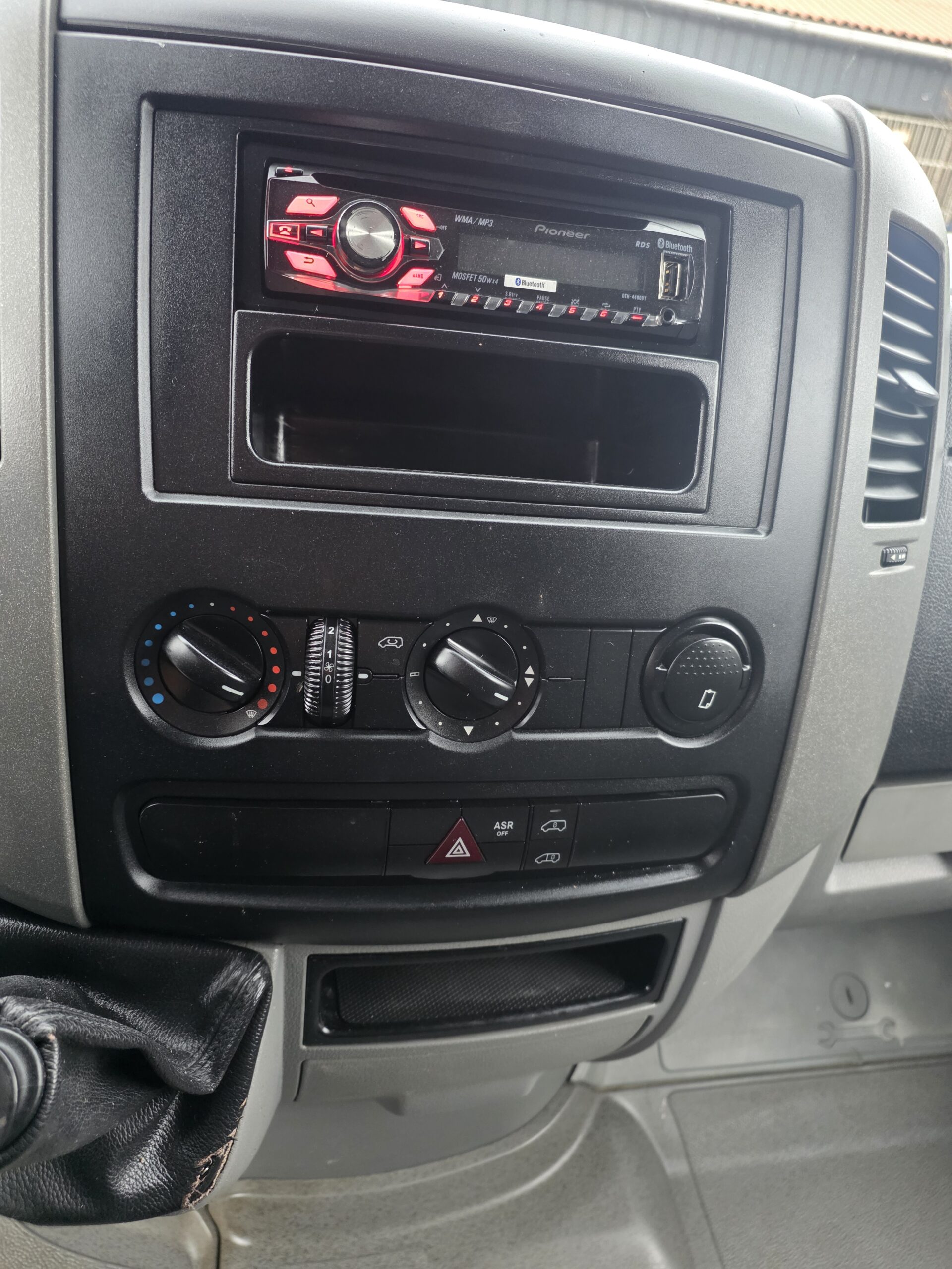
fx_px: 843
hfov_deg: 58.9
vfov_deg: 73.9
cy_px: 634
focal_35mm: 23
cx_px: 476
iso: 1000
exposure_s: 1/100
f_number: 1.7
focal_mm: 6.25
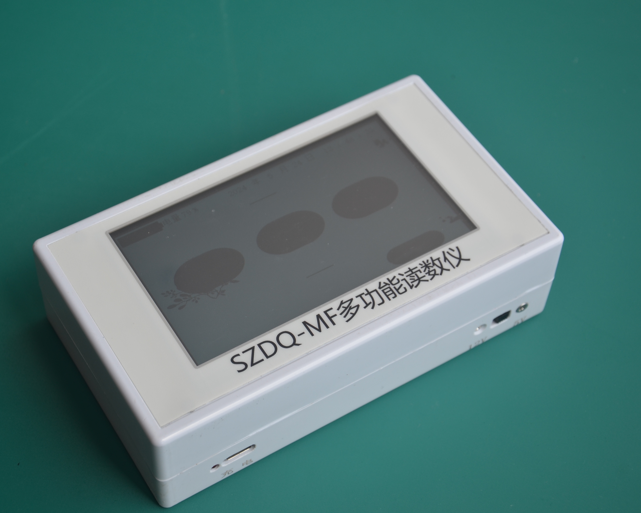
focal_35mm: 77
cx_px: 278
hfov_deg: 24.9
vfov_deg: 20.0
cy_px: 256
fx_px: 1452
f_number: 6.3
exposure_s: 1/160
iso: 200
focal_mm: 45
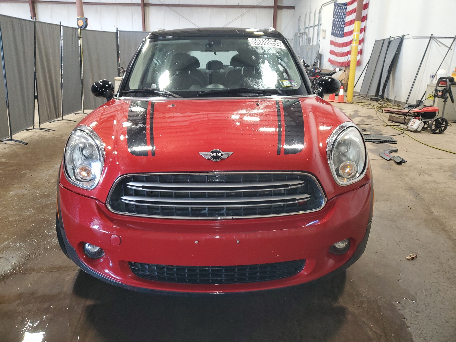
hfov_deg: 67.3
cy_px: 171
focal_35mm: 26
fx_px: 343
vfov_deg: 53.1
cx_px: 228
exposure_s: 1/40
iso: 126
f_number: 1.5
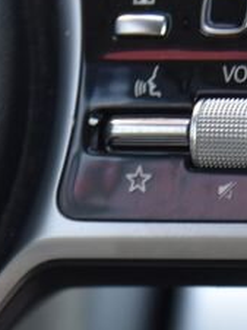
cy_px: 83
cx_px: 191
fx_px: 4995
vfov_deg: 3.8
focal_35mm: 524
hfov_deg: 2.8
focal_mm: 120
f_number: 4
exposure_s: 1/15
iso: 500
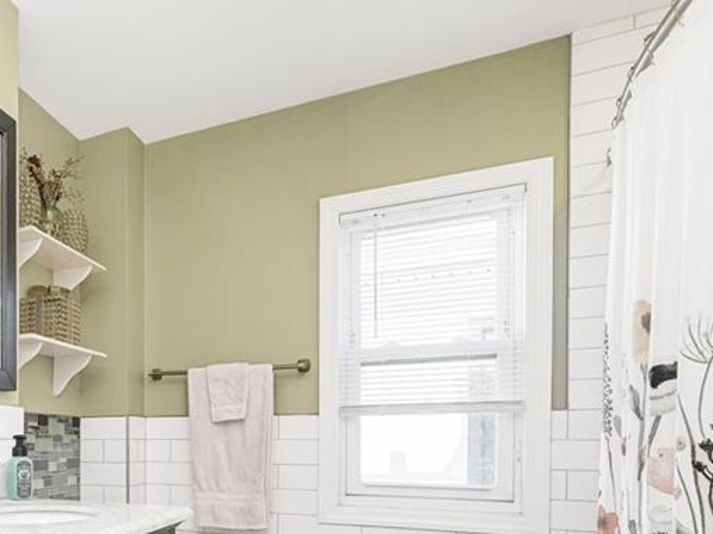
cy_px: 439
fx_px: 639
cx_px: 20
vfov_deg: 43.0
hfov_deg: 49.1
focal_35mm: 31
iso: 50
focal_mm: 16
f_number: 5.6
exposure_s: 1/60
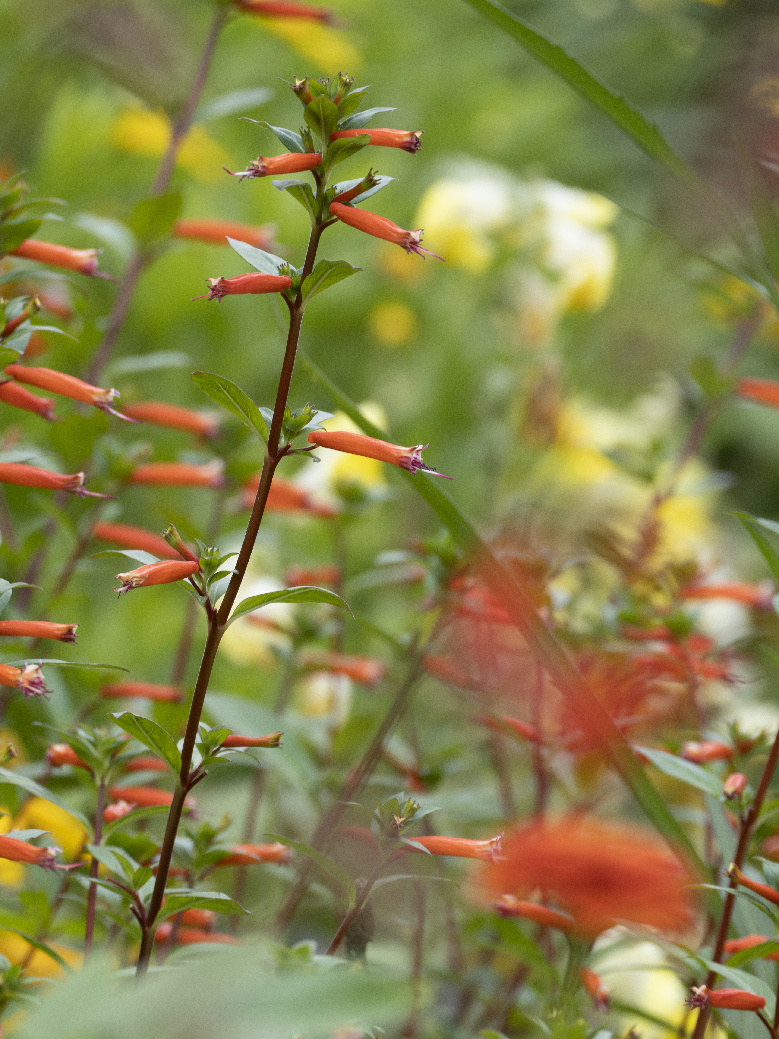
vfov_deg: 6.4
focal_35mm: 312
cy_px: 520
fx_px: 9362
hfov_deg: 4.8
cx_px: 390
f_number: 4
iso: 160
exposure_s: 1/125
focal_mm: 105.56
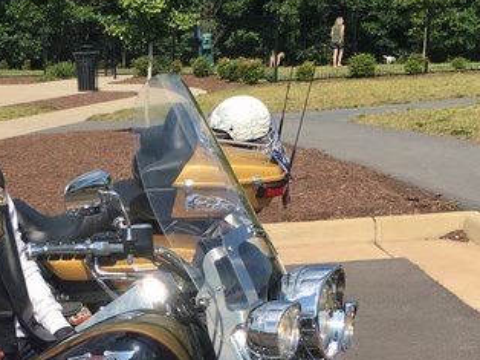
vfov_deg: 19.3
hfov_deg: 25.8
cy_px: 363
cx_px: 90
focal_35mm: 74
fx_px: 1025
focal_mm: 4.15
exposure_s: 1/1876
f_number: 2.2
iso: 25
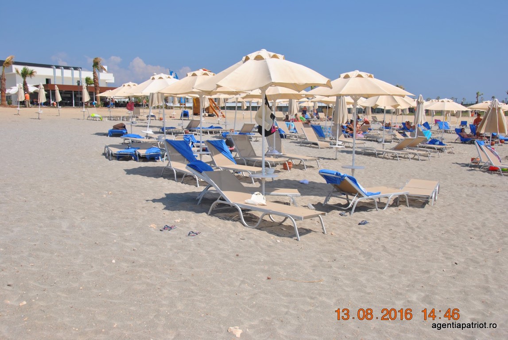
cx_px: 254
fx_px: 509
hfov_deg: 53.1
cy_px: 170
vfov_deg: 37.0
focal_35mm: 36
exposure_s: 1/320
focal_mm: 24
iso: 100
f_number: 9
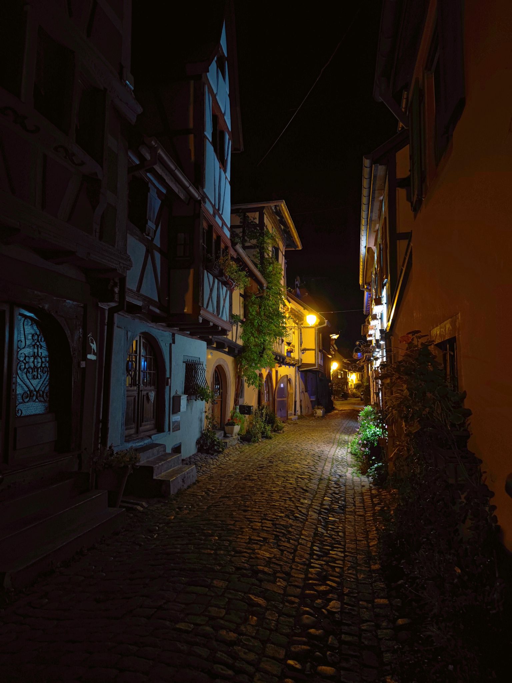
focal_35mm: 38
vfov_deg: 49.0
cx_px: 256
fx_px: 749
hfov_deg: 37.7
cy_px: 342
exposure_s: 1/5
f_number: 1.95
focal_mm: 7.59
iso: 316
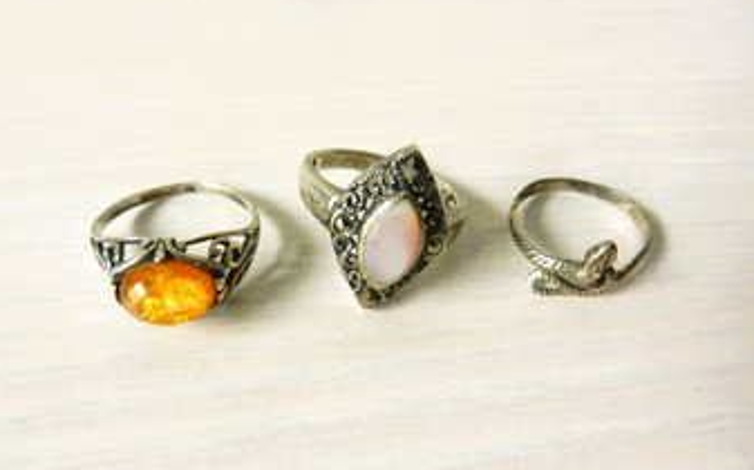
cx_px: 375
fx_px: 554
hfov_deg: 68.4
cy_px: 256
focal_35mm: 27
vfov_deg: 45.9
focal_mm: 4.5
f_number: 3.5
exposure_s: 1/30
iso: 180
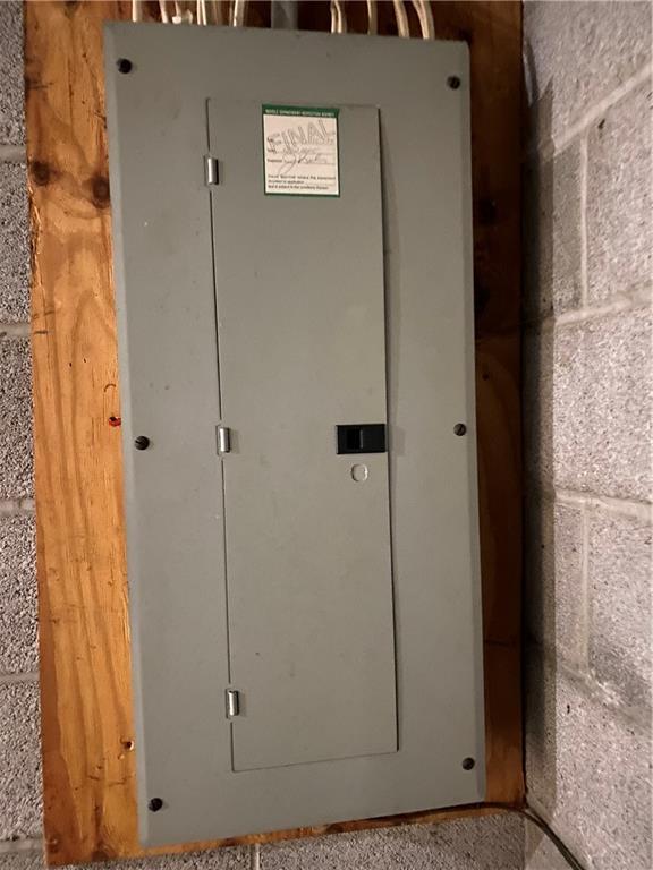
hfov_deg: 53.1
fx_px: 654
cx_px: 326
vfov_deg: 67.3
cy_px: 435
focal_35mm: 26
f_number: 1.8
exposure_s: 1/8
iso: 800
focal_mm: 4.25
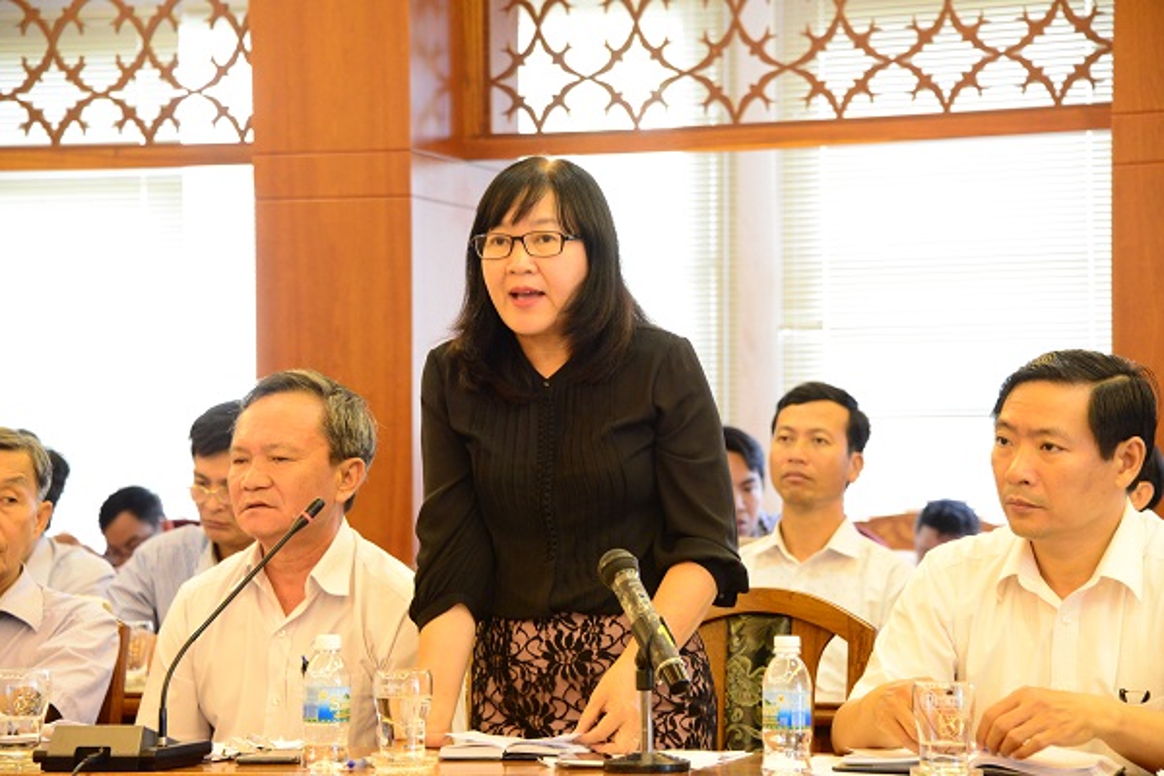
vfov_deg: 11.8
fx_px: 3750
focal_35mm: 116
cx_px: 582
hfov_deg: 17.6
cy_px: 388
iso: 4000
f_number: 6.3
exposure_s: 1/30
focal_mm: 116
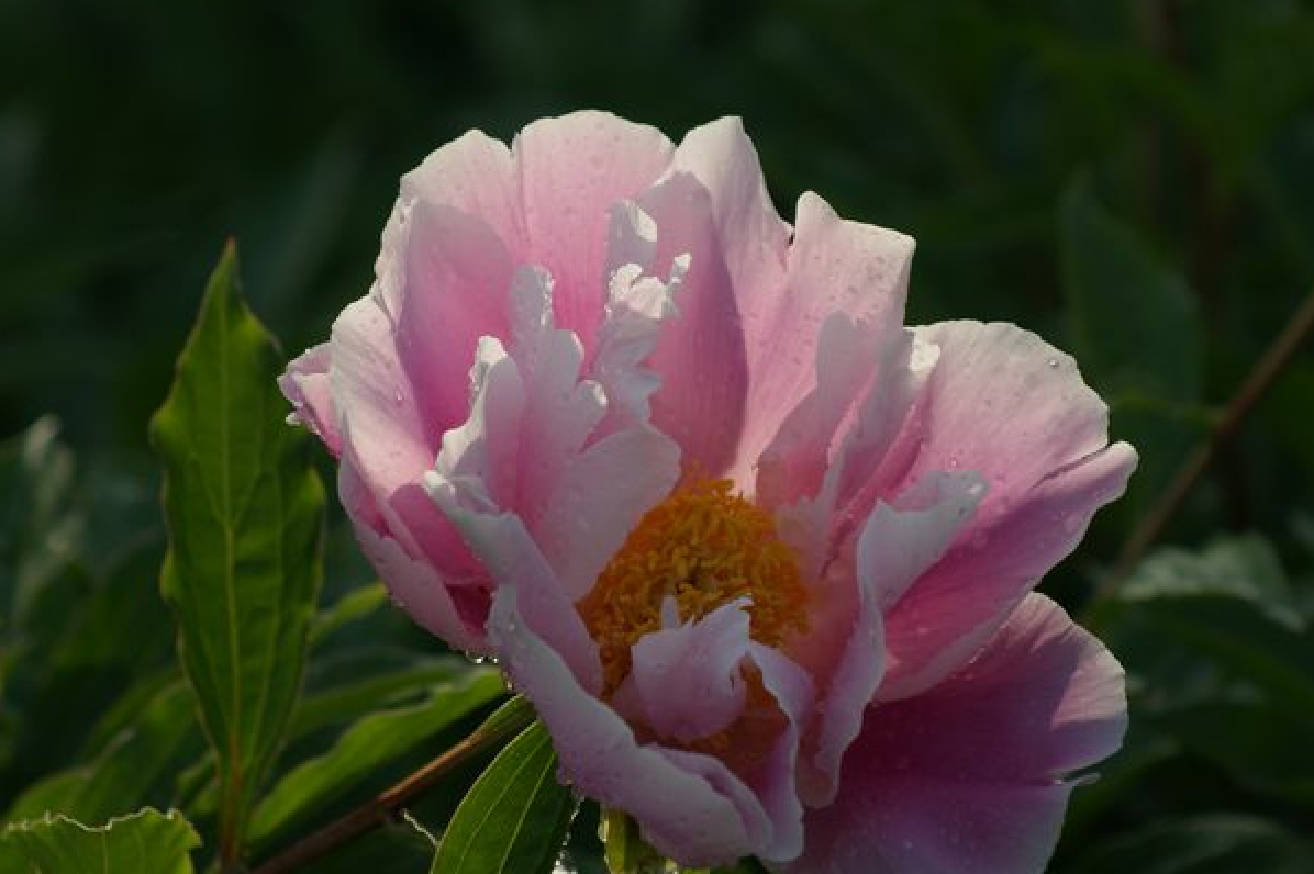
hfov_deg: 6.4
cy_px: 457
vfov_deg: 4.3
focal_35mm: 321
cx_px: 727
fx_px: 11710
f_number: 7.1
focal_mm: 160
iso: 100
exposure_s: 1/250
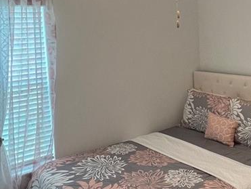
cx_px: 164
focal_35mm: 42
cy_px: 53
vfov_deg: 33.9
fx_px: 305
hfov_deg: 44.2
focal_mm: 1.57
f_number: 1.8
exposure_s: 1/120
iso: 200
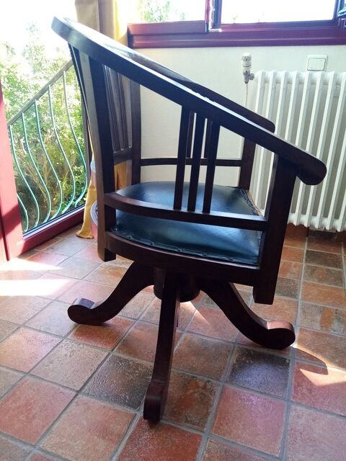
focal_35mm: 26
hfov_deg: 53.1
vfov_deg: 67.3
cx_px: 173
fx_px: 347
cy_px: 230
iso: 183
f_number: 1.8
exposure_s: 1/100
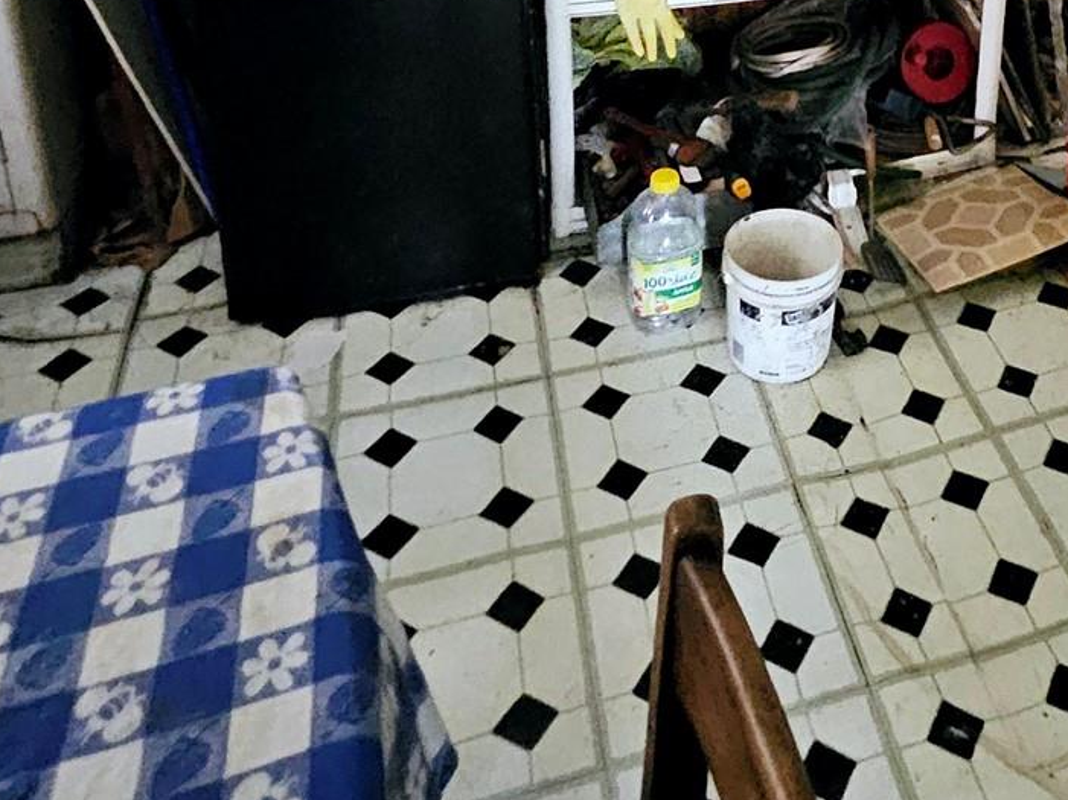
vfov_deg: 30.9
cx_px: 864
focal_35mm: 38
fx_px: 1172
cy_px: -194
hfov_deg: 46.3
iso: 1000
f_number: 2.2
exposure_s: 1/24
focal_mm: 1.7
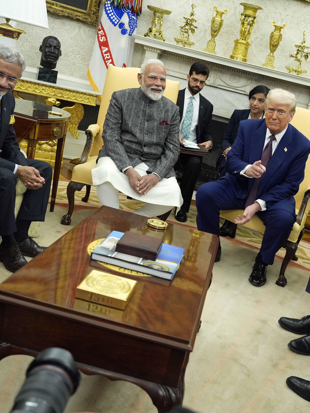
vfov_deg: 45.8
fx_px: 490
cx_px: 214
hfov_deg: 34.7
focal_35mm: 41
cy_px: 205
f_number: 3.5
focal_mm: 28
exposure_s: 1/320
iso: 2500
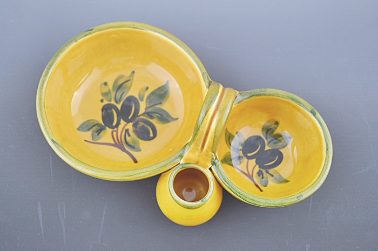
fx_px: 472
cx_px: 189
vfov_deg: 29.8
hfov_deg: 43.6
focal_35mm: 45
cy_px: 126
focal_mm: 30
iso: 400
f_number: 4.5
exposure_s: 1/15
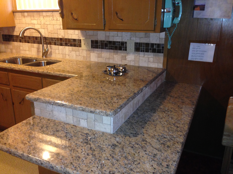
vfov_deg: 42.9
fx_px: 222
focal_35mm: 33
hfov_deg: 55.4
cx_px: 116
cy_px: 87
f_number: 2.4
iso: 200
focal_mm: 4.12
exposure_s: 1/16
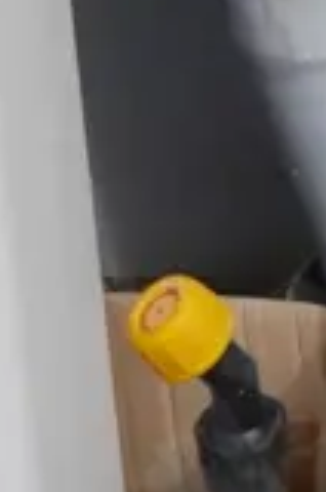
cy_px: -670
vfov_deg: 7.3
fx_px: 3642
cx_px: 1078
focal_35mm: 267
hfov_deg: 4.8
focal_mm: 20
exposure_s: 1/400
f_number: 8
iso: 200
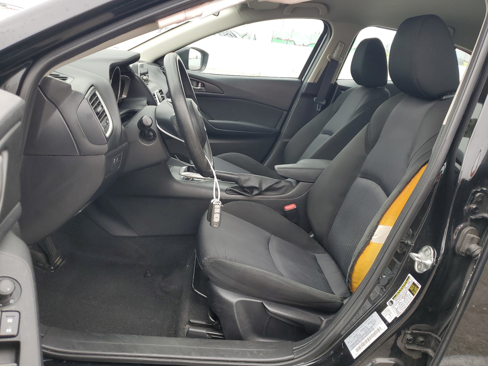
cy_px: 183
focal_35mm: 26
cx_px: 244
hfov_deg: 67.3
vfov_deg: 53.1
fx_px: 367
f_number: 1.5
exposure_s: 1/120
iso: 51
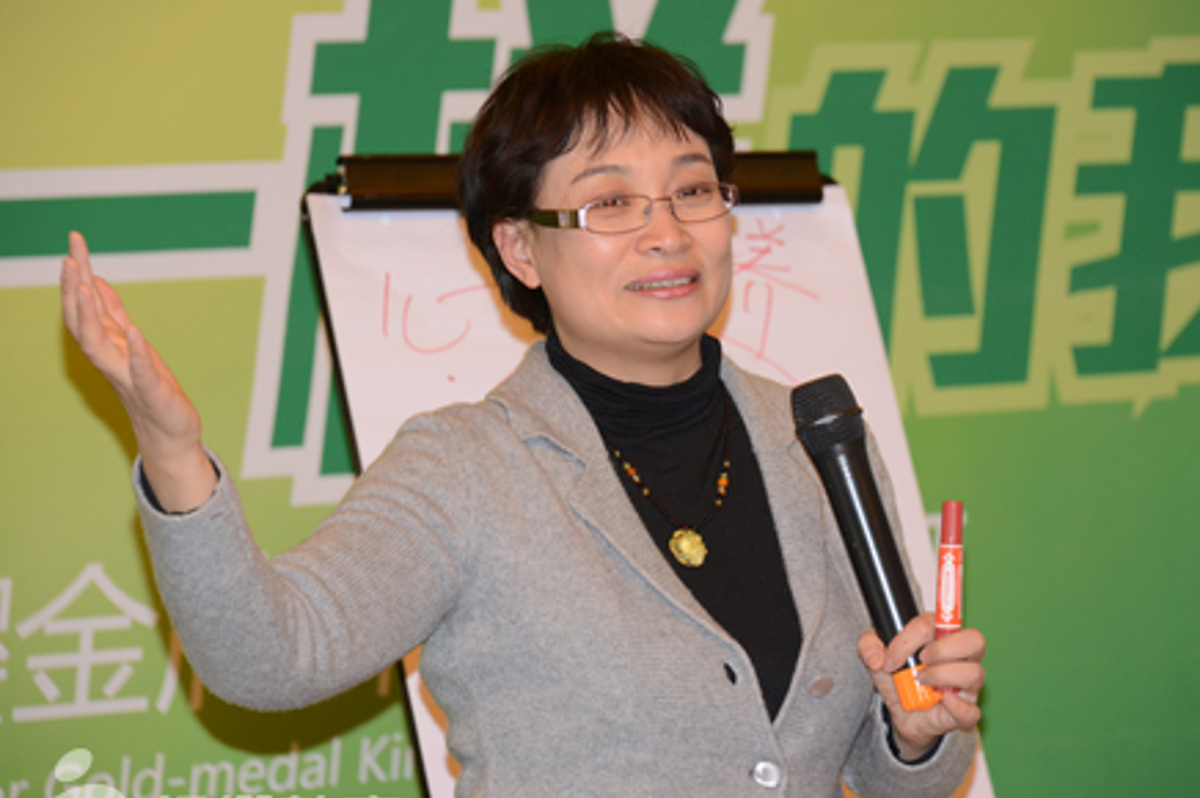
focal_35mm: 195
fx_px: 6495
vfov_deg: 7.0
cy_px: 411
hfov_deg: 10.6
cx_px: 650
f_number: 5.6
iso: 1600
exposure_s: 1/60
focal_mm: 170
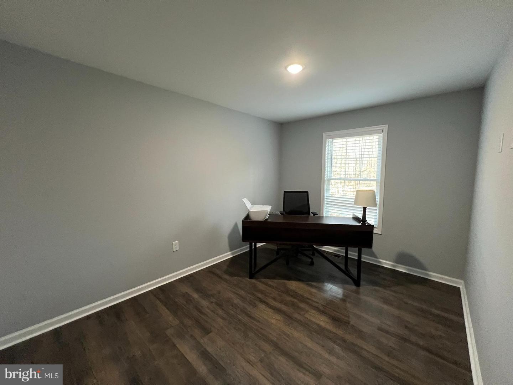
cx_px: 256
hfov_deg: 106.2
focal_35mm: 13
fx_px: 193
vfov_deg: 89.9
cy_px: 192
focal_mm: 1.57
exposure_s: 1/60
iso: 400
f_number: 1.8
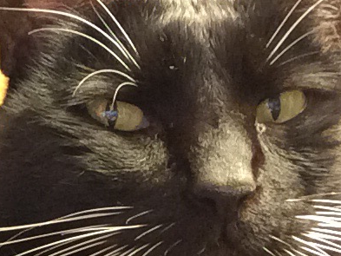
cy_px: 257
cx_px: -87
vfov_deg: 14.4
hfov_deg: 18.3
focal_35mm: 101
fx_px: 995
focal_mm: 2.15
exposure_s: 1/30
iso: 250
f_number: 2.4
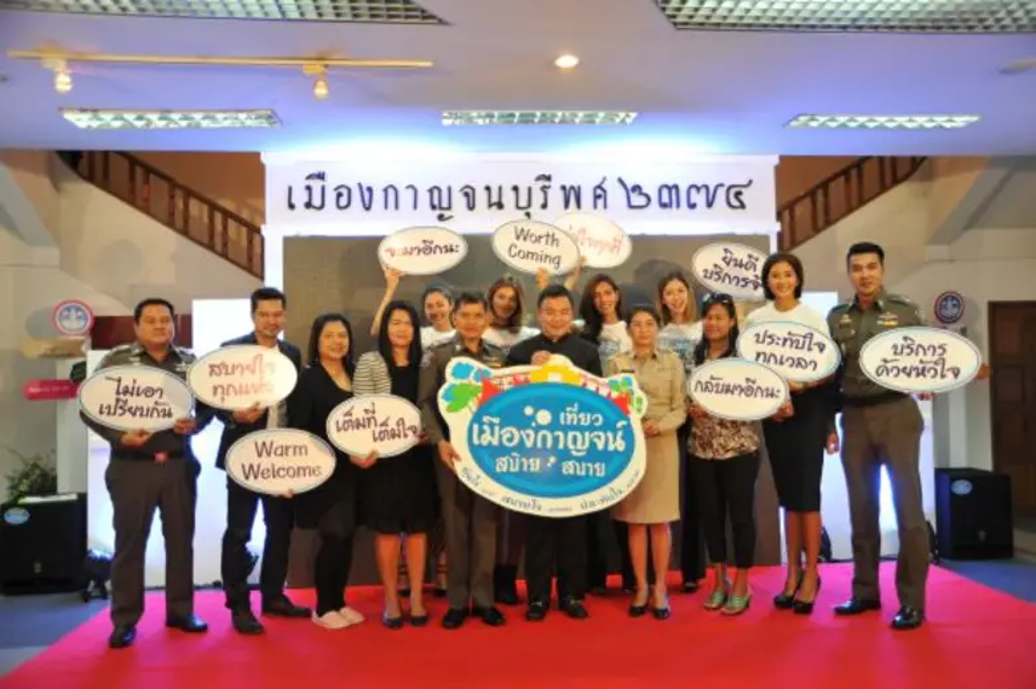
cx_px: 518
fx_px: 834
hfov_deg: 63.7
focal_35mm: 29
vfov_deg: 44.9
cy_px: 344
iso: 1600
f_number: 3.8
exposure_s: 1/100
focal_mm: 29
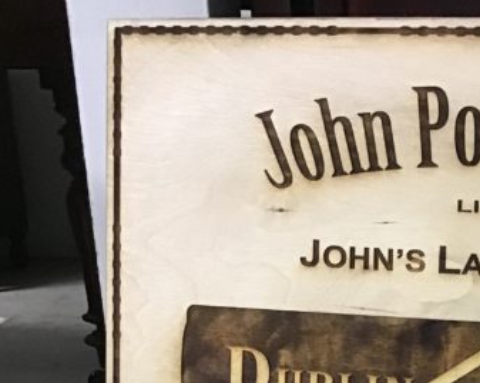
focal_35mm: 69
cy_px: 407
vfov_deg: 21.2
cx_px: 541
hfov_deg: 25.3
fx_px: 979
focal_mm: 3.3
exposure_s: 1/33
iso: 200
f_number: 2.4
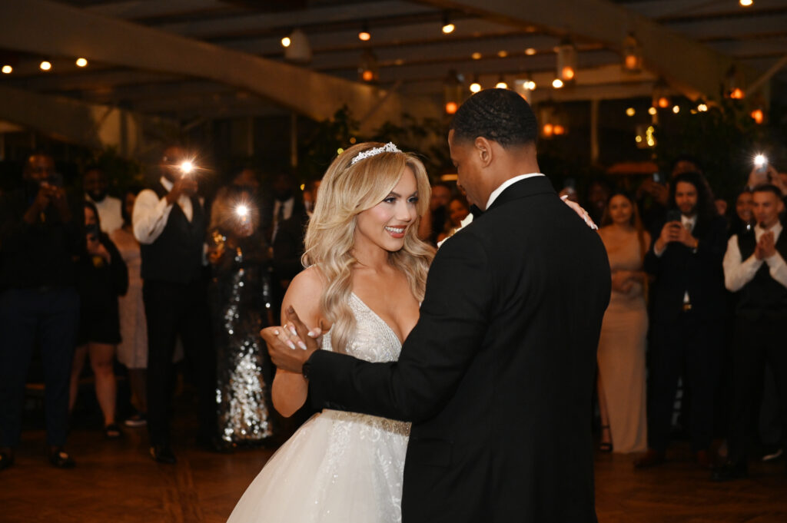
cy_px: 262
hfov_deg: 30.5
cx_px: 394
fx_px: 1442
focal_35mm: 66
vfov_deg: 20.6
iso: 3200
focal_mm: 66
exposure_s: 1/80
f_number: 4
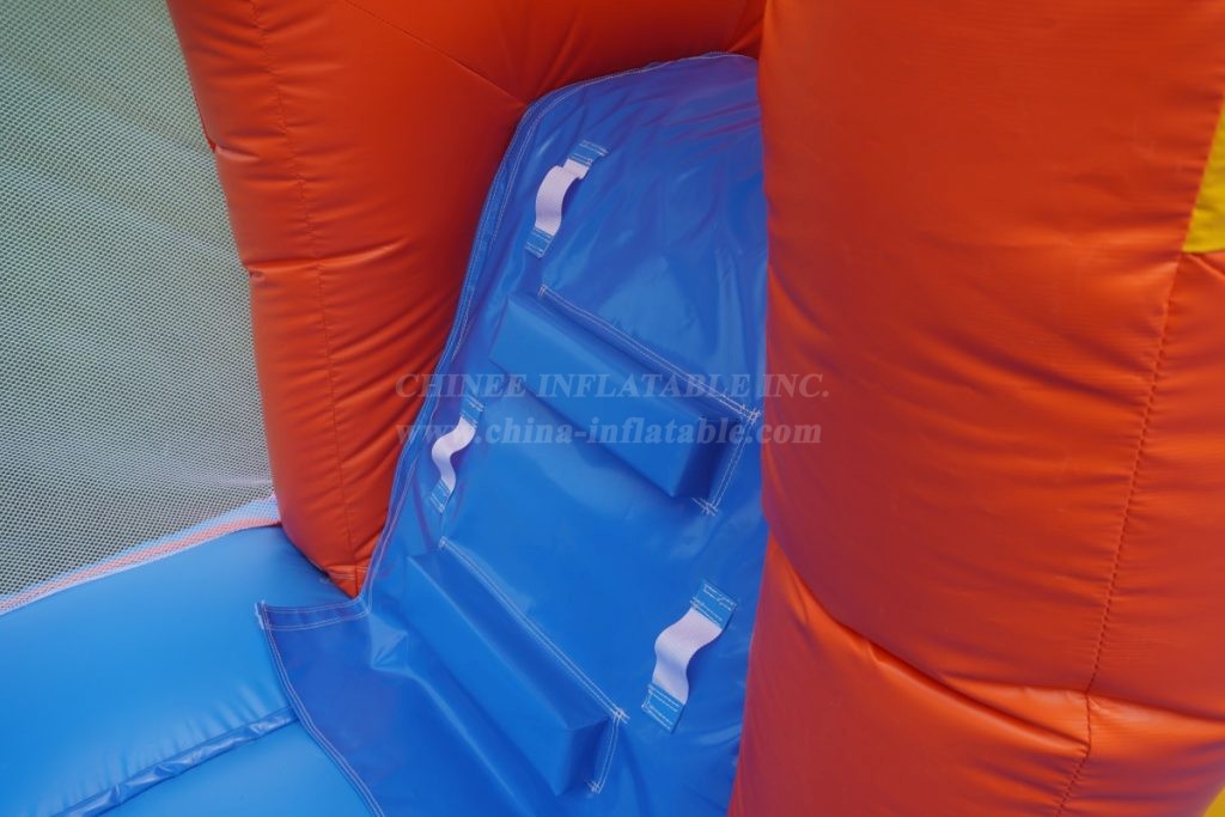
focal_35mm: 30
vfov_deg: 43.6
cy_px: 408
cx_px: 612
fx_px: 1021
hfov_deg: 61.9
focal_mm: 20
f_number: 5.6
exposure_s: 1/320
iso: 100
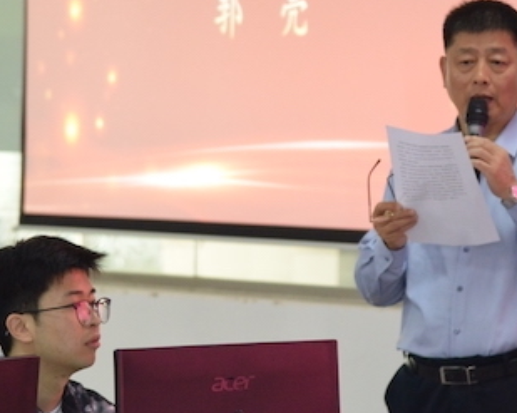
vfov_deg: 6.1
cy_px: 105
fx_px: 3901
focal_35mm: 255
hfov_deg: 7.6
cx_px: 294
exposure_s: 1/125
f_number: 4.5
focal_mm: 120
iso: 5000
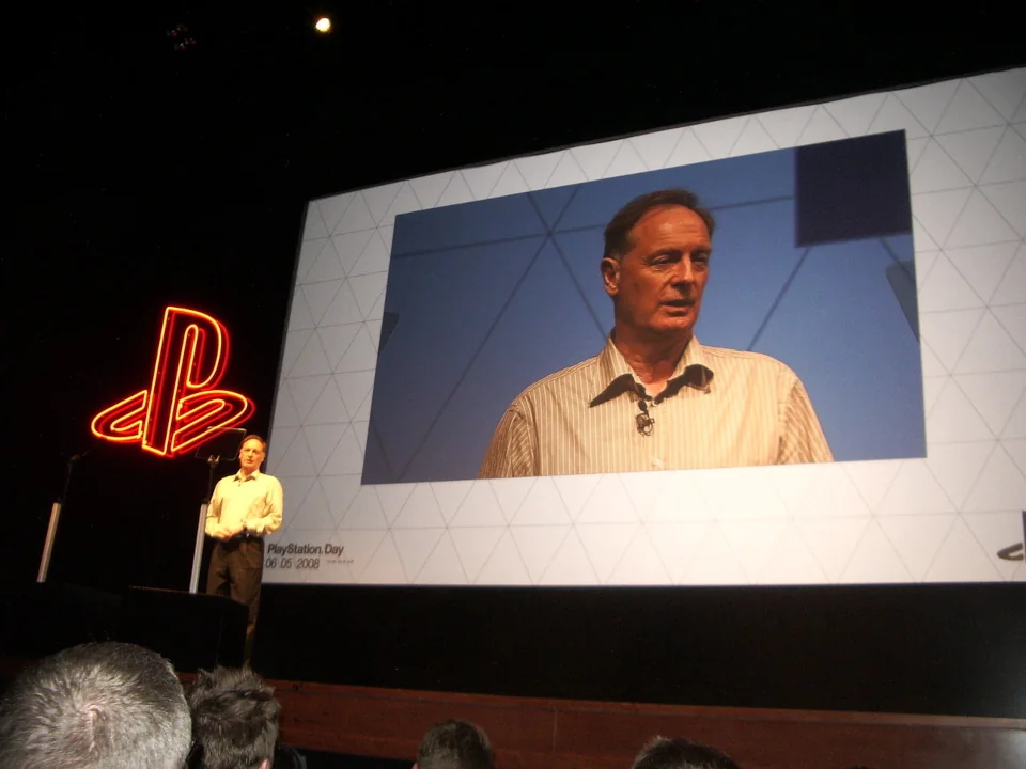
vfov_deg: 40.7
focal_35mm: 35
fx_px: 1037
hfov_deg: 52.6
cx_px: 513
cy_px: 384
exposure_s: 1/40
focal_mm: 5.8
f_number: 2.6
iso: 200
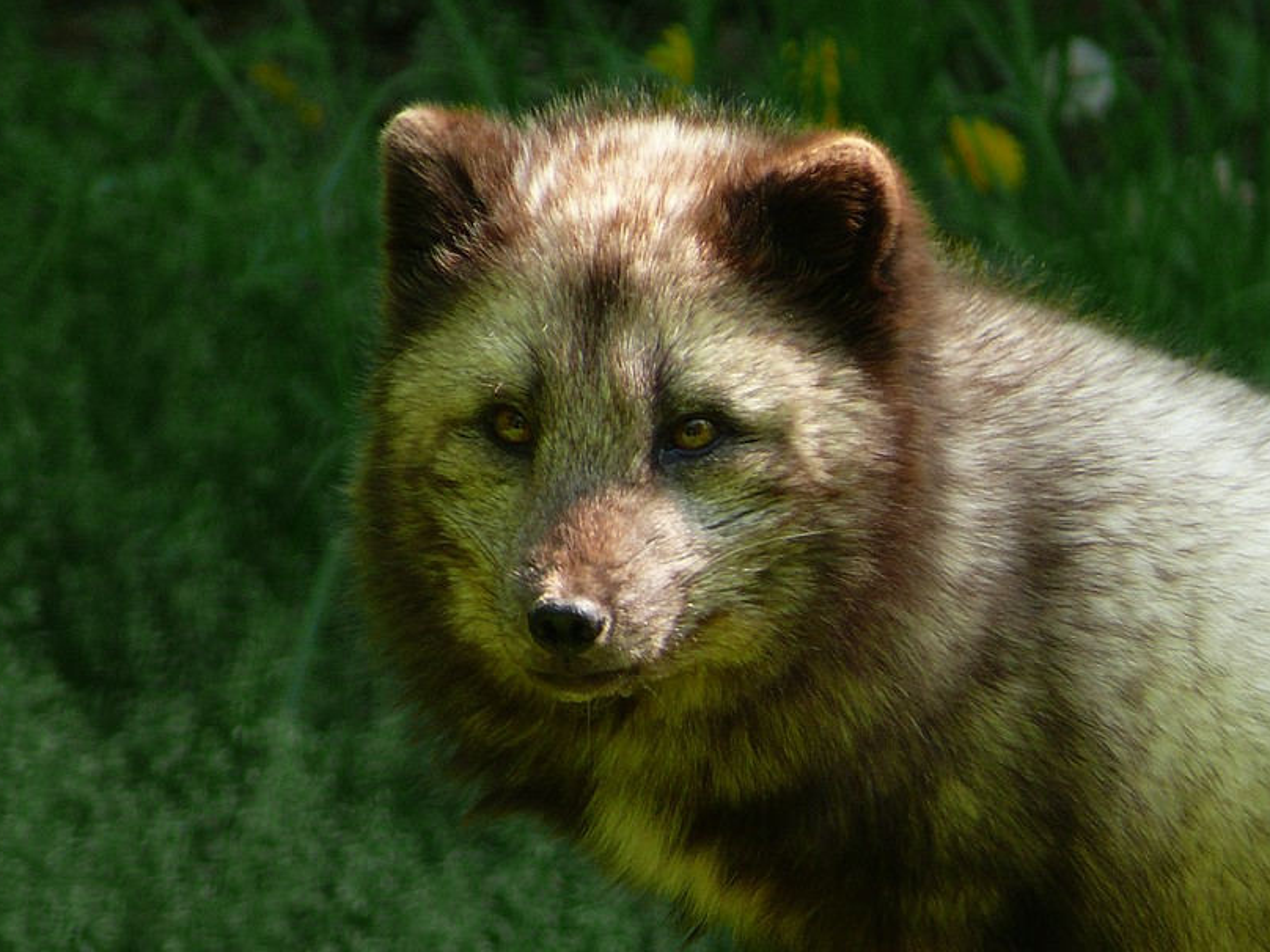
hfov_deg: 2.5
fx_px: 28874
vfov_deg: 1.9
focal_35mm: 787
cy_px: 498
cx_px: 659
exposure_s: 1/100
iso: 100
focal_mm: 88.8
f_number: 3.7
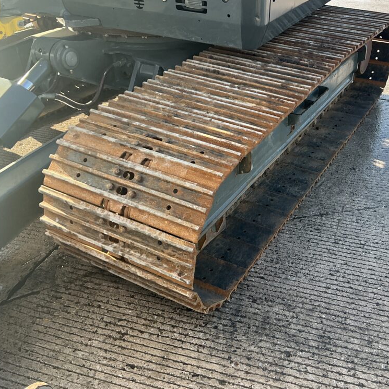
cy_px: 191
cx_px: 245
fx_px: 432
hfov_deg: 48.0
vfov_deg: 48.4
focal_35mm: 34
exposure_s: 1/149
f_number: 1.8
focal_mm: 3
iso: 20
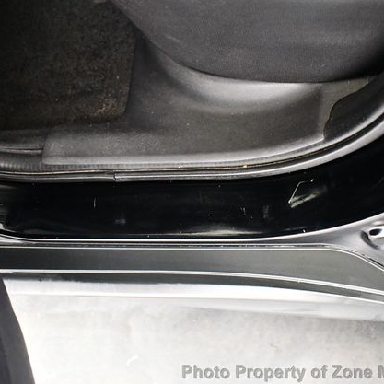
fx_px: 590
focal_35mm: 47
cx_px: 171
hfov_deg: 36.0
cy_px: 193
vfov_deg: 36.1
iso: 6400
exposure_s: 1/60
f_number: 3.5
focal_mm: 18
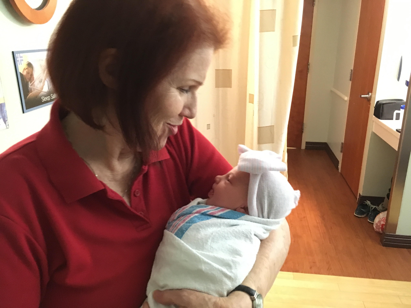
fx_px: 344
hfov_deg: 61.7
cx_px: 206
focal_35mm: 29
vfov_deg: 48.2
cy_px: 154
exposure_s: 1/15
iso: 320
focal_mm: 4.15
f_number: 2.2
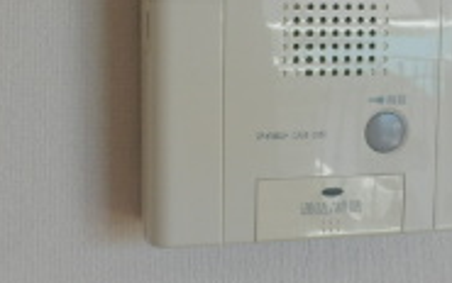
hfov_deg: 23.4
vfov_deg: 14.8
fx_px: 1085
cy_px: 85
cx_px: 308
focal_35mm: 88
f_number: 3
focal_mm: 4.2
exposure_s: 1/50
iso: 80
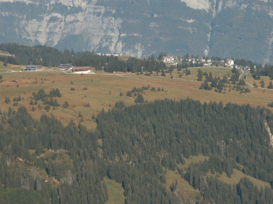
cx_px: 151
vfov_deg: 7.1
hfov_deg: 9.5
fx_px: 1640
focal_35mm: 208
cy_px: 88
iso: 50
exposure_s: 1/160
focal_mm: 25.95
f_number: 8
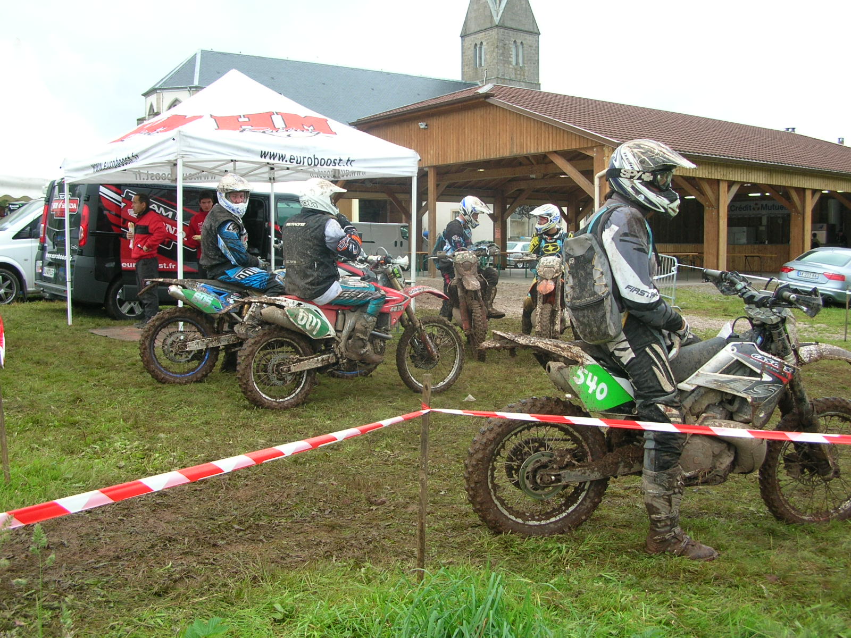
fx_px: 860
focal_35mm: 35
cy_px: 319
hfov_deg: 52.6
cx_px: 426
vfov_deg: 40.7
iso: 50
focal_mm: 5.8
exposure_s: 1/221
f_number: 2.8
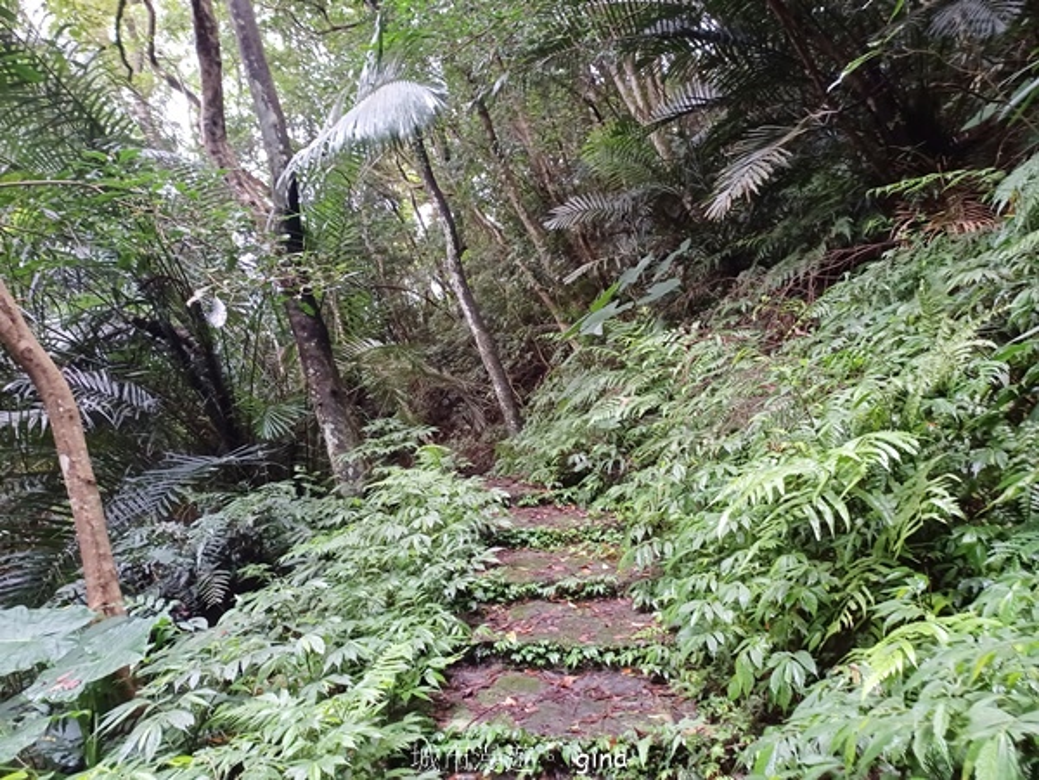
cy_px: 390
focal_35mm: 25
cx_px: 520
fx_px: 750
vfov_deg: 54.9
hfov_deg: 69.4
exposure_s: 1/24
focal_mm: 4.6
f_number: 1.8
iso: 320
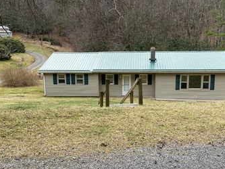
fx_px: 254
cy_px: 93
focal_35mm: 39
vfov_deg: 36.8
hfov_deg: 47.8
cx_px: 120
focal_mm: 4.25
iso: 32
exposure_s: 1/981
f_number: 1.8
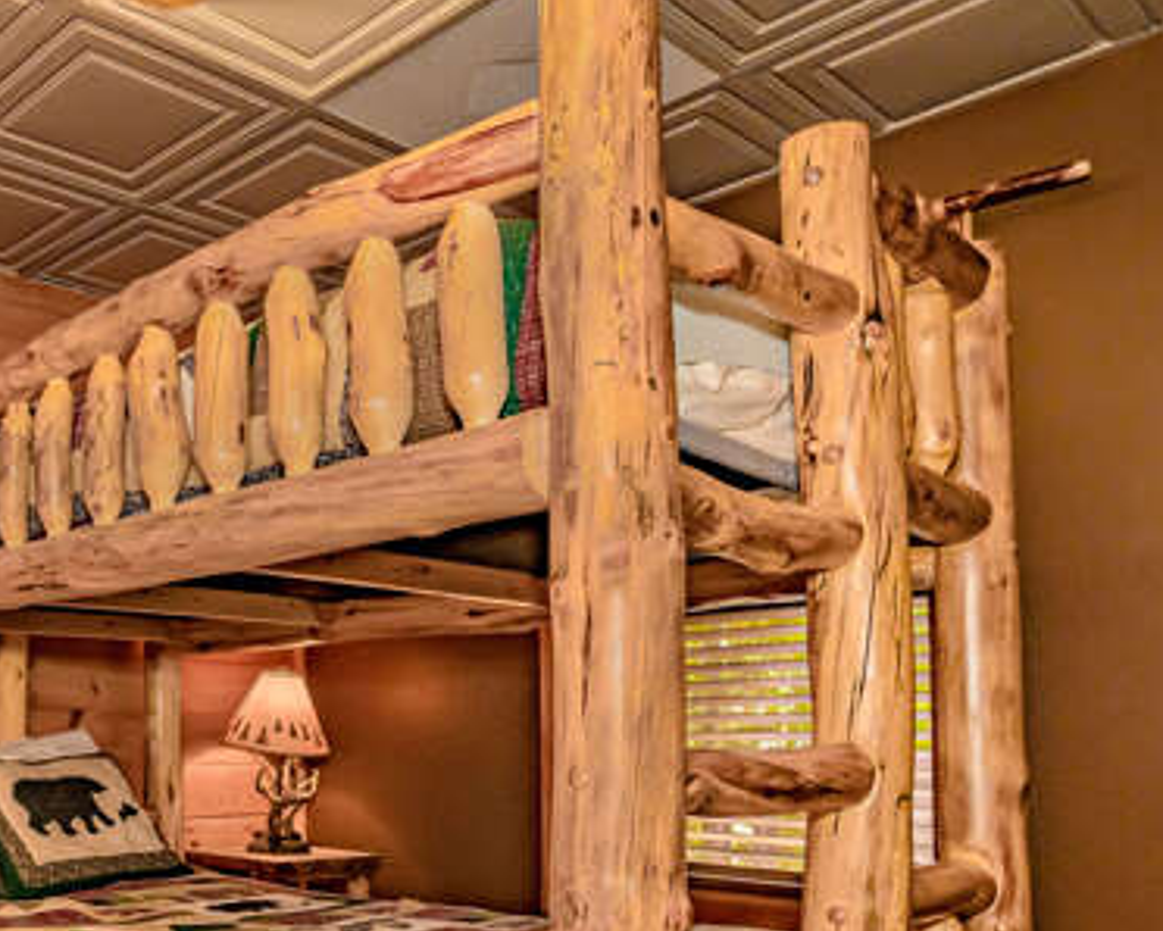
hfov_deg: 50.7
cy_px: 790
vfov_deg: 44.0
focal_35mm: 31
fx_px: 1068
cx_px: 119
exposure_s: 1/160
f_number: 9
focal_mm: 16
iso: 2000
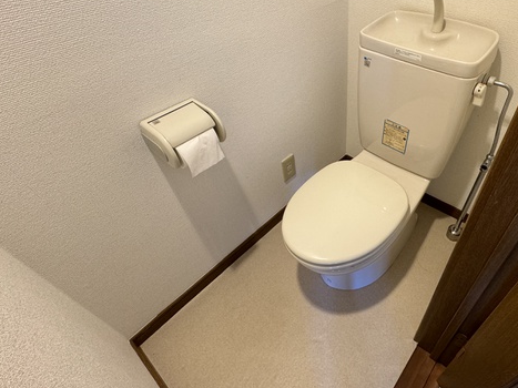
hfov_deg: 77.3
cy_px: 168
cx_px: 329
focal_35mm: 21
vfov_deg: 63.2
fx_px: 314
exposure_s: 1/50
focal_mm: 2.22
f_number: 2.2
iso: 200
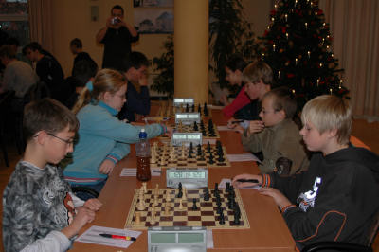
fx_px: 505
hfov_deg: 41.1
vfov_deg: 28.0
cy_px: 126
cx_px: 190
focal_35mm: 48
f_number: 4.8
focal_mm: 32
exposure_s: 1/60
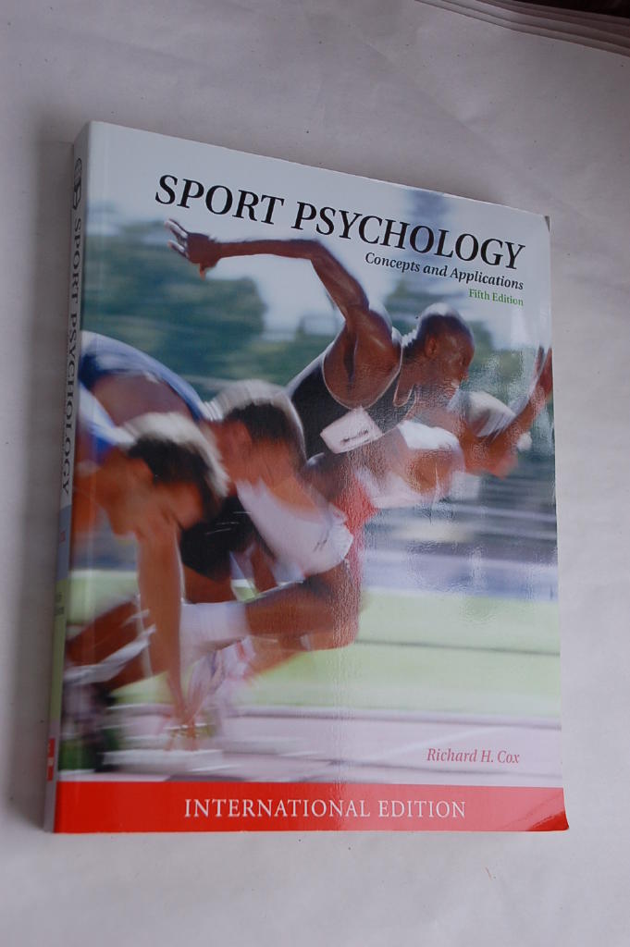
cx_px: 315
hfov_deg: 23.7
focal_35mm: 57
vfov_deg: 35.1
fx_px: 1499
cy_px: 474
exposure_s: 1/125
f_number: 5.6
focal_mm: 38
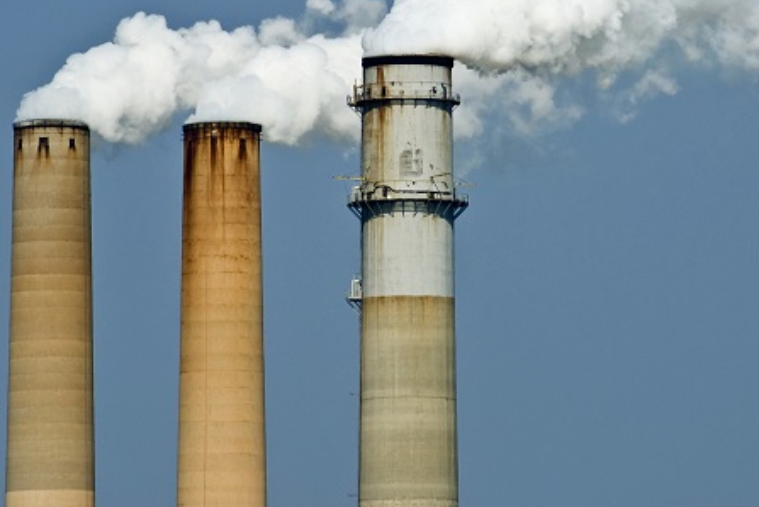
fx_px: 11417
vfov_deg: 2.5
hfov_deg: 3.8
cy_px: 90
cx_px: 431
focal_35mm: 541
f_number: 8
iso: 100
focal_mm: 210
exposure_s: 1/250
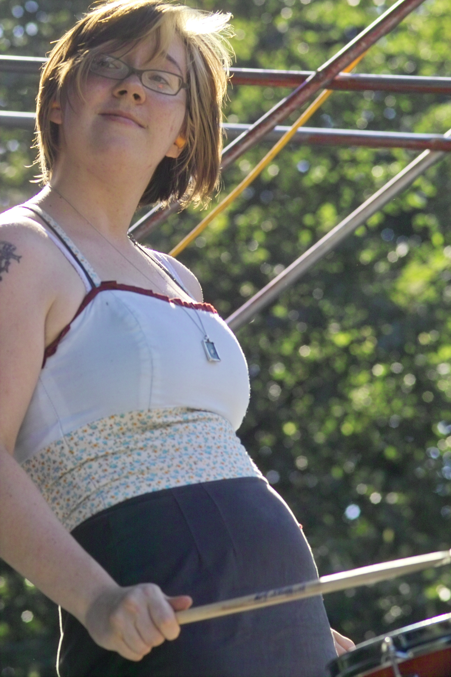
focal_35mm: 179
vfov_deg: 11.5
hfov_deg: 7.7
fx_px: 3363
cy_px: 338
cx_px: 226
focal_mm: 105
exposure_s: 1/350
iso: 200
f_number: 5.6
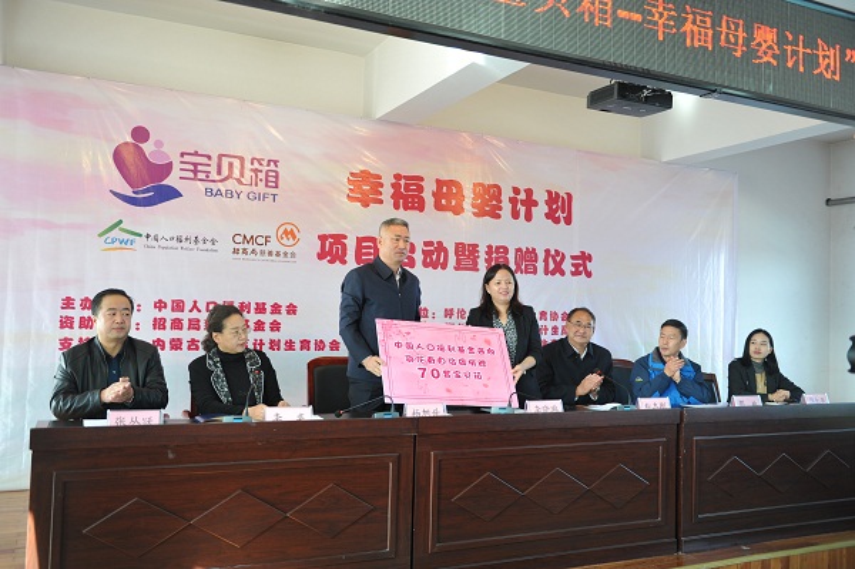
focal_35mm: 32
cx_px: 428
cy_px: 284
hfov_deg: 58.8
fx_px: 759
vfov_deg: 41.0
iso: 800
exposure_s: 1/160
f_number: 2.8
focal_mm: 32
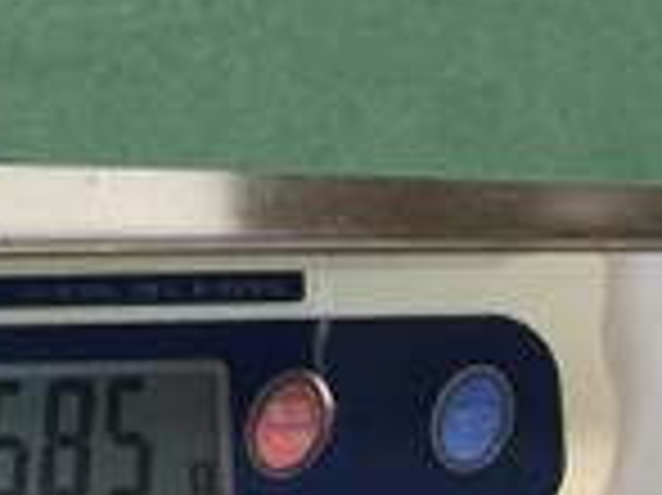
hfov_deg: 20.1
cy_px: -54
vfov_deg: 15.1
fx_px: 1815
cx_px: 14
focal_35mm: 95
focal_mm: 3
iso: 40
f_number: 1.8
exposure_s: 1/120
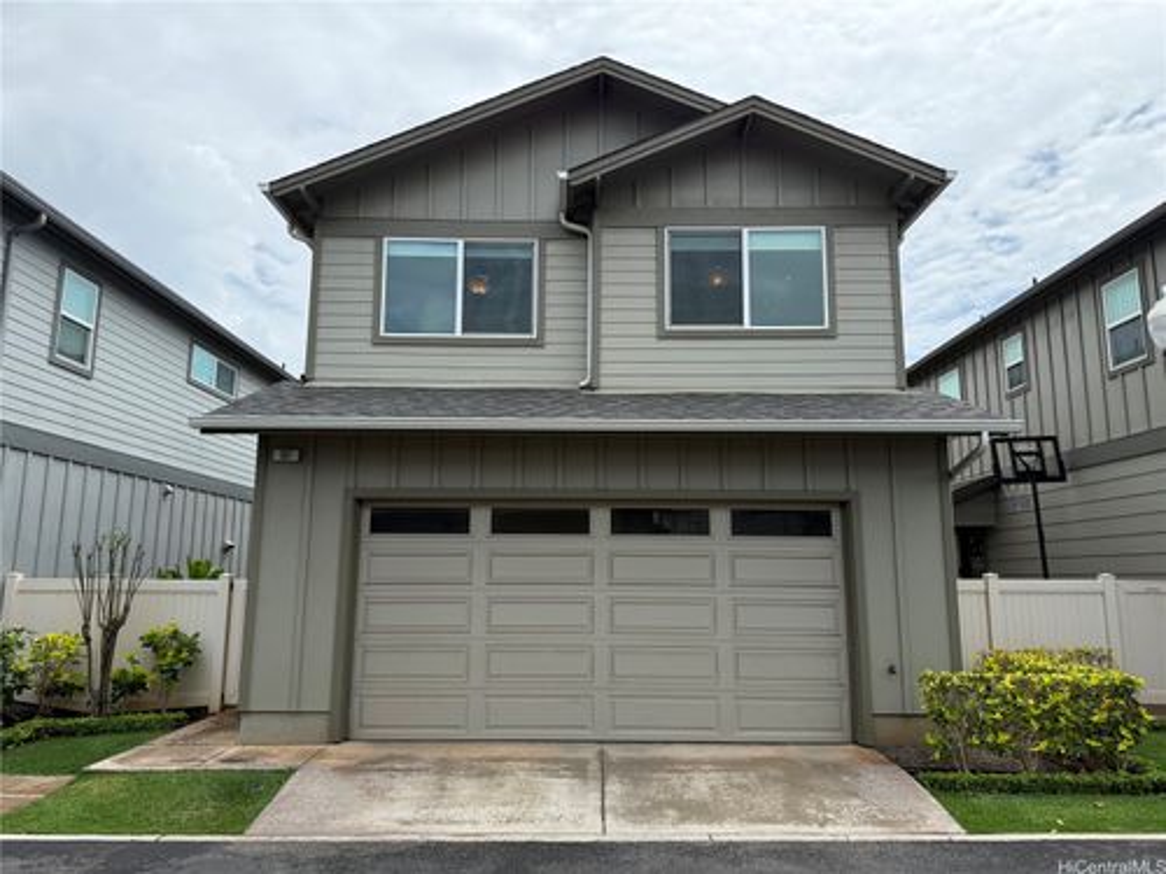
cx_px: 583
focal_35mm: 24
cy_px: 437
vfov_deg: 56.8
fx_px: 808
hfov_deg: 71.6
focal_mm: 6.76
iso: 125
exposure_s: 1/5714
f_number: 1.78
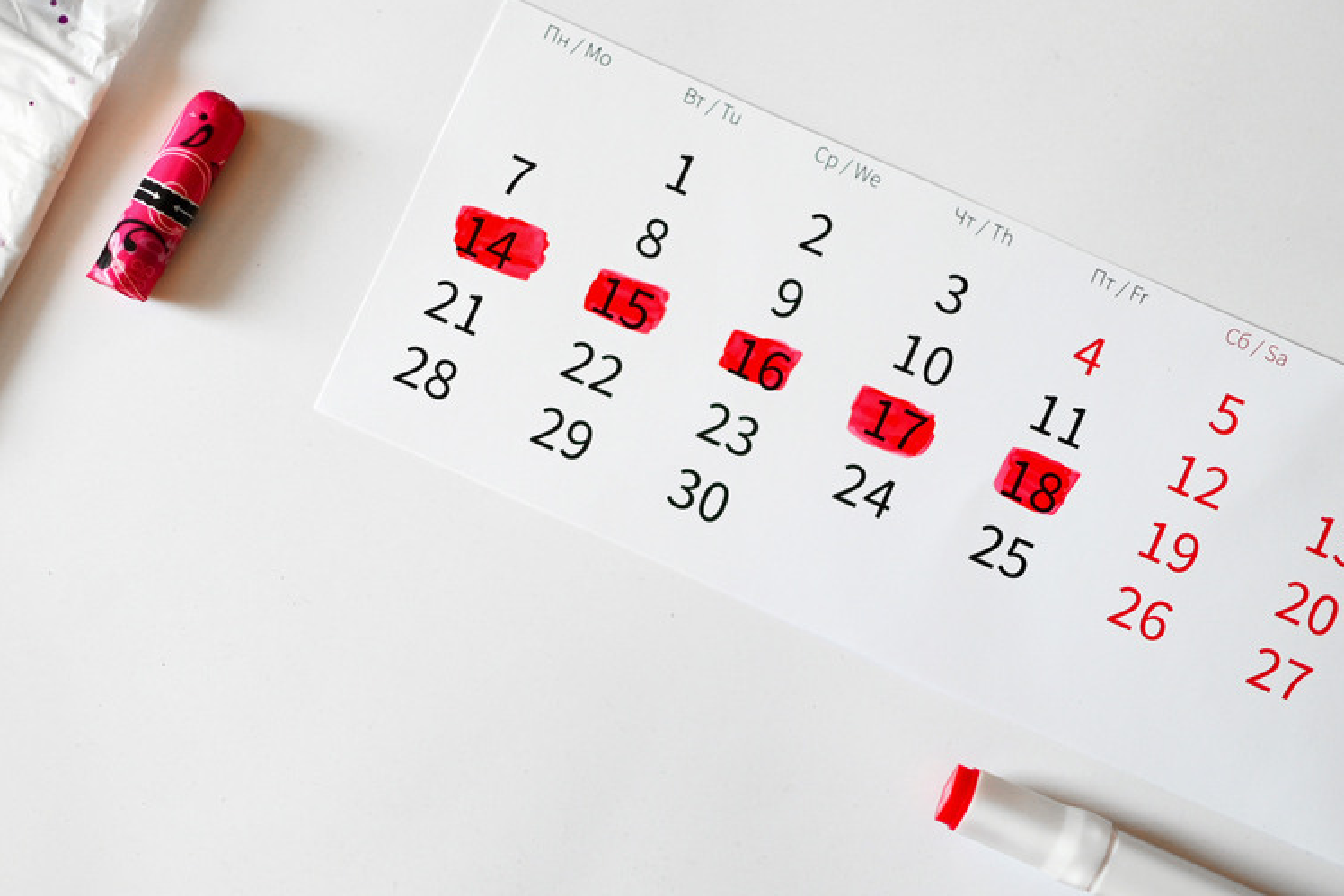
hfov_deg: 33.9
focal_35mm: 59
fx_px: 2203
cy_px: 485
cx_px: 675
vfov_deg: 23.0
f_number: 1.8
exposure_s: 1/100
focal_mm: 35
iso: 160
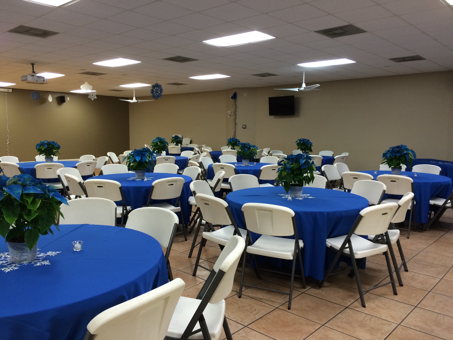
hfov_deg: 61.7
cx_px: 226
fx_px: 380
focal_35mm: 29
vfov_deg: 48.2
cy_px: 170
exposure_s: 1/30
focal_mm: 4.15
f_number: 2.2
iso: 50
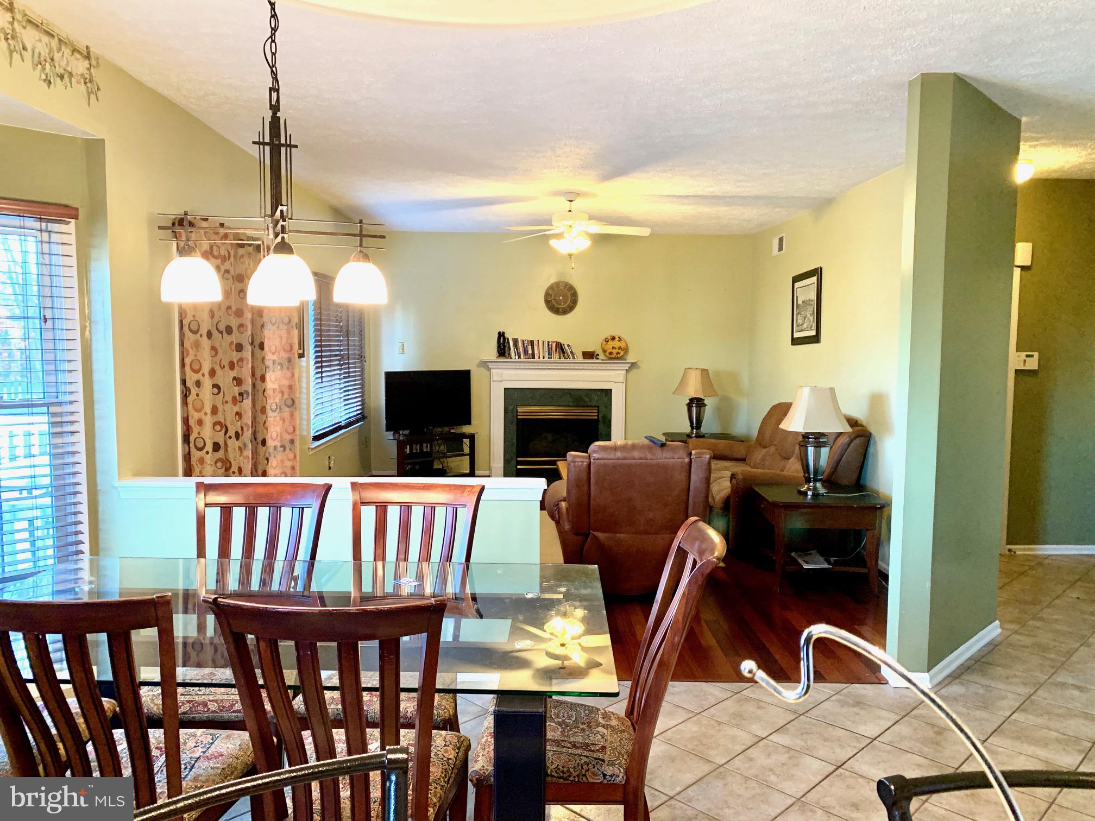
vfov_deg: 53.1
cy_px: 410
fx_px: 822
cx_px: 548
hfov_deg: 67.3
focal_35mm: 26
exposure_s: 1/60
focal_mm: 4.25
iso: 250
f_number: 1.8
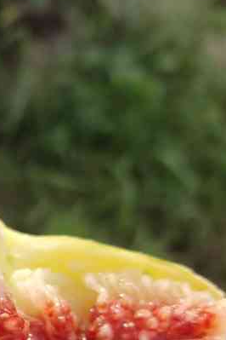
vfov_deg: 27.1
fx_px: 687
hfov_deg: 17.8
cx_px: -39
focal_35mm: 73
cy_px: 275
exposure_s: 1/1111
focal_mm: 4.35
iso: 50
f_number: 1.8
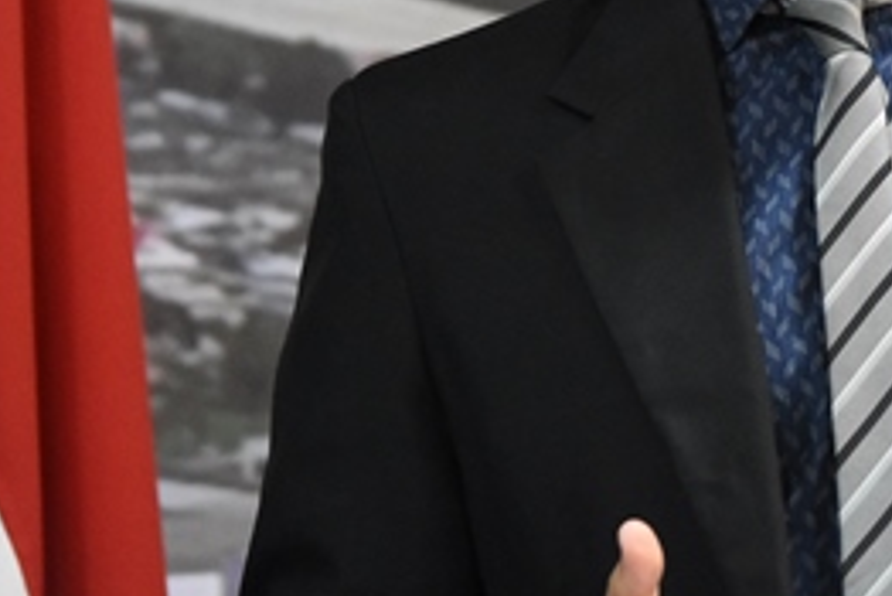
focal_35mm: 315
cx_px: 970
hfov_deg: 6.5
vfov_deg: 4.4
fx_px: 7809
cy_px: 5
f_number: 4.5
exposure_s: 1/80
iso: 4000
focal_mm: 86
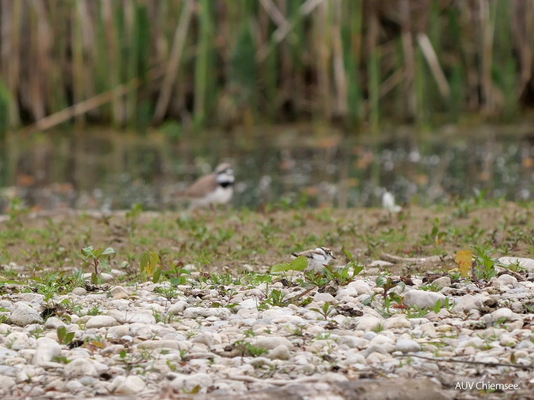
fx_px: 12341
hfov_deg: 2.5
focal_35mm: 800
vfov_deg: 1.9
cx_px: 267
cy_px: 200
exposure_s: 1/640
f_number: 6.3
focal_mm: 400
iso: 250
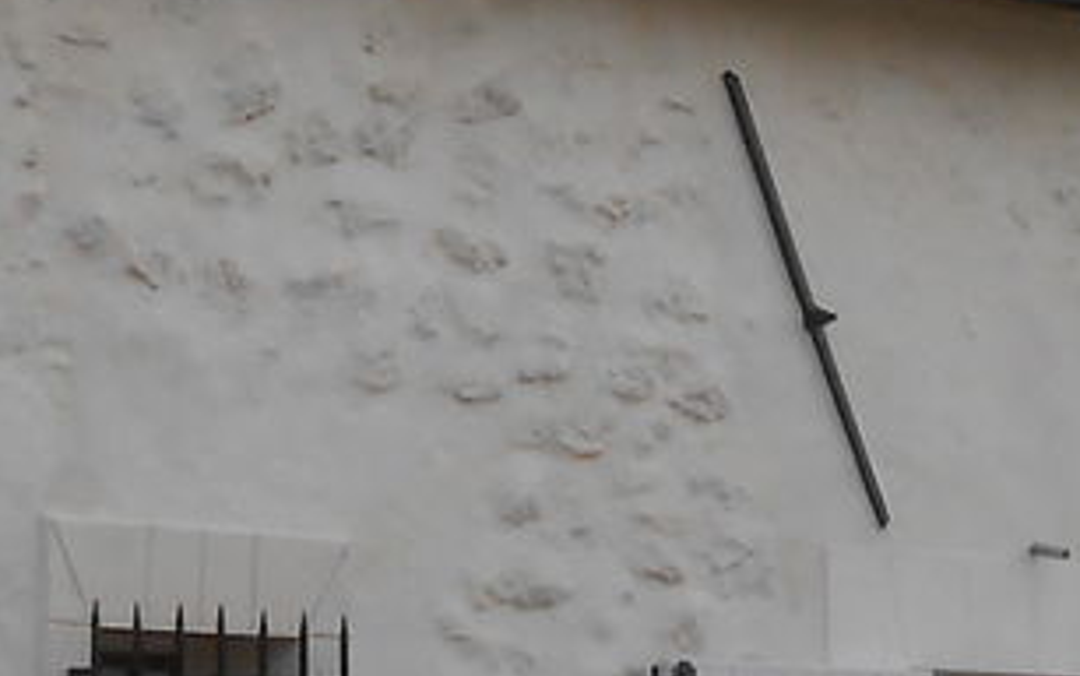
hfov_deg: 8.6
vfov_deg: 5.3
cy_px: -532
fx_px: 7154
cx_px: 162
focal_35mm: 243
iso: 80
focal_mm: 7.8
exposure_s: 1/200
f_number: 4.5
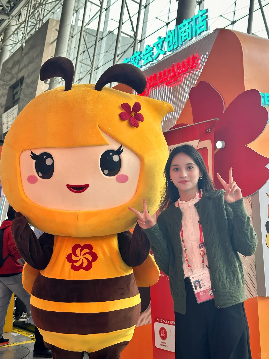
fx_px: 497
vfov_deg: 39.7
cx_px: 134
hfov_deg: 30.3
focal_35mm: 48
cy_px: 180
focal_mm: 6.86
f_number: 1.78
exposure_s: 1/186
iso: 64
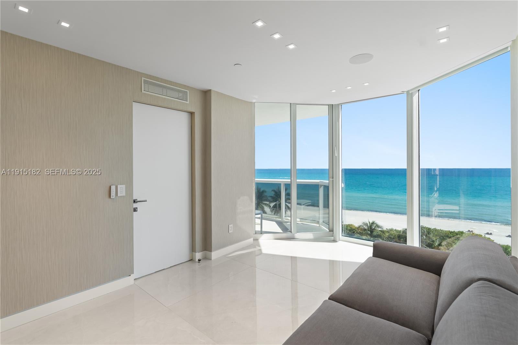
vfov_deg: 73.7
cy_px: 172
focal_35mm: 16
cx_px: 259
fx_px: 230
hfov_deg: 96.7
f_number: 4.5
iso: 320
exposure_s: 1/20
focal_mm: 16
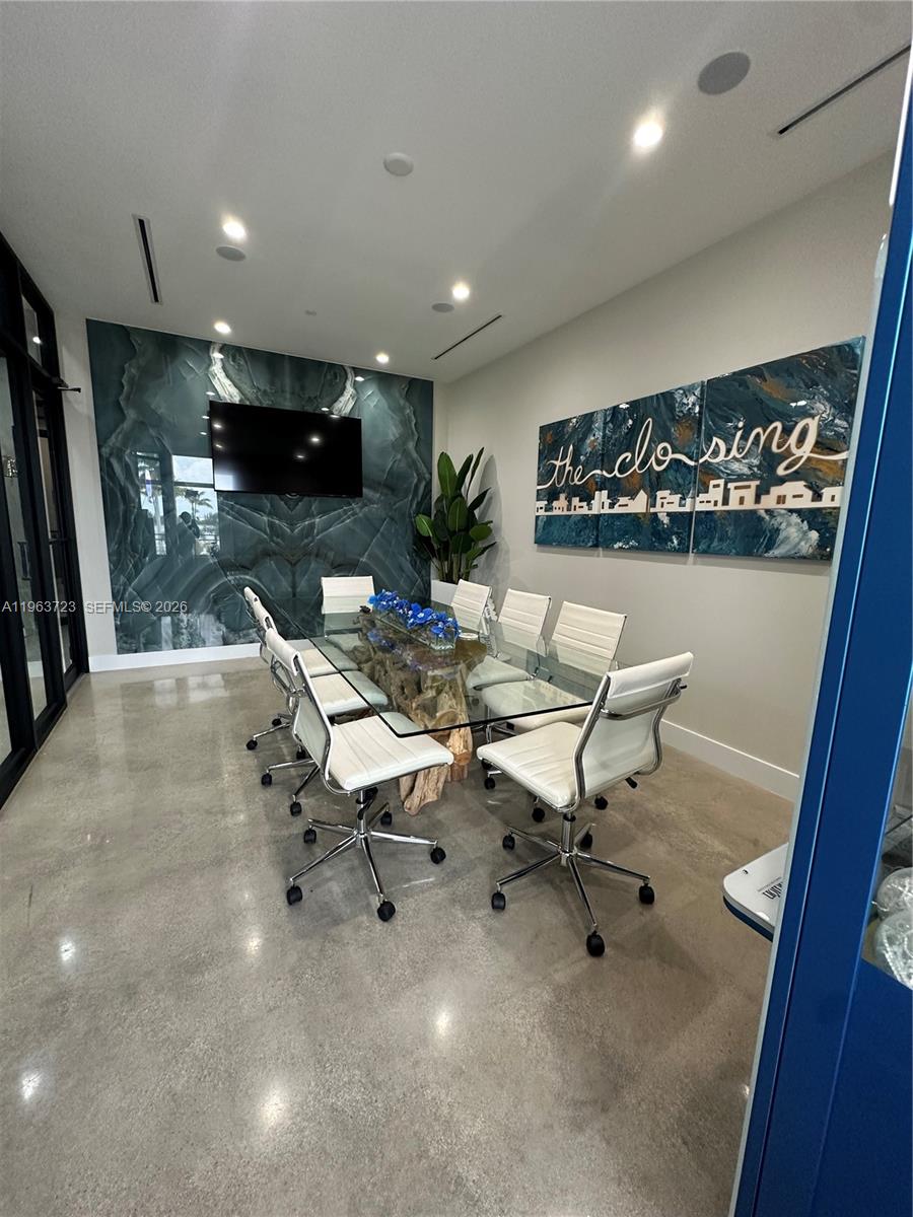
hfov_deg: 85.7
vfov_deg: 102.1
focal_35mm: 14
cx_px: 456
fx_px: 492
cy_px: 608
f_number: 2.2
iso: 320
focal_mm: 2.22
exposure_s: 1/120
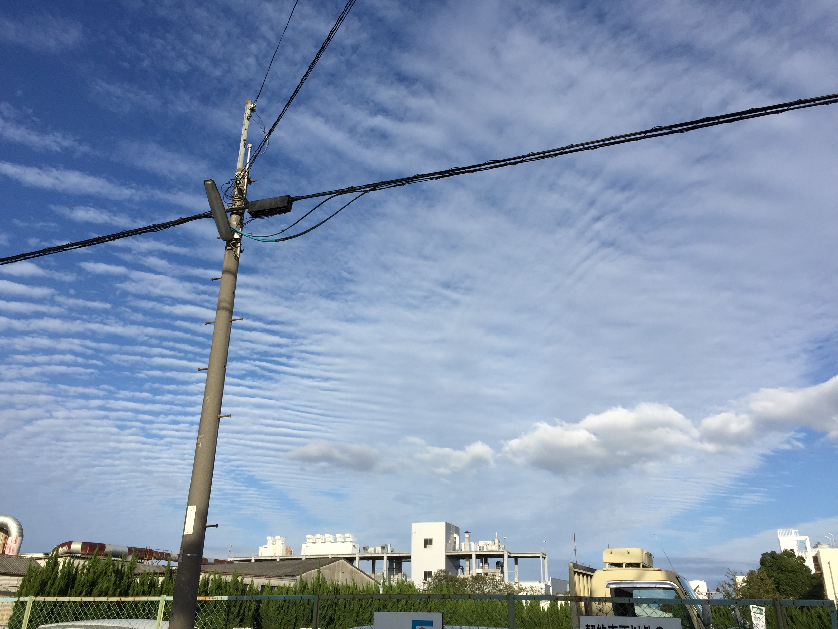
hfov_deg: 61.7
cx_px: 419
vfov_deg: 48.2
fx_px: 702
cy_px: 314
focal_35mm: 29
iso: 32
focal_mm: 4.15
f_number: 2.2
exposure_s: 1/3049
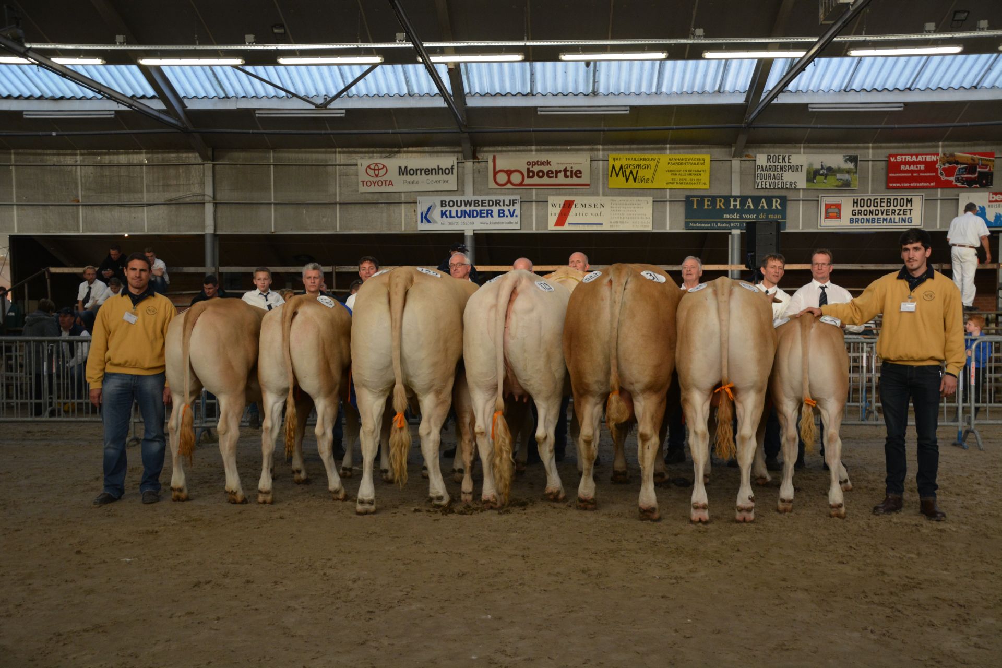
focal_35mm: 38
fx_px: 1044
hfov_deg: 51.3
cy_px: 334
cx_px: 501
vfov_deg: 35.5
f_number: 4
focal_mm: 25
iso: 900
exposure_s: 1/500
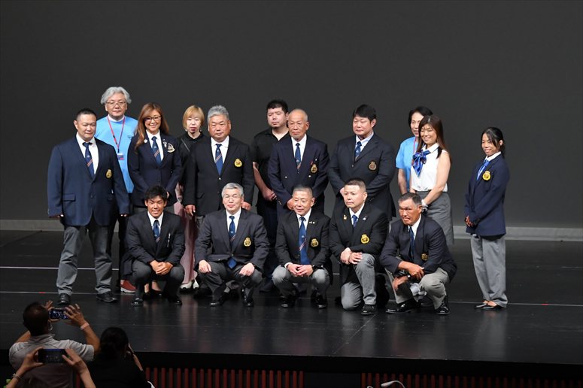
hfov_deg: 11.8
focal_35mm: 174
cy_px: 194
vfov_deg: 7.9
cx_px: 292
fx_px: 2816
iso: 3200
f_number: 5.6
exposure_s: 1/400
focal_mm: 116
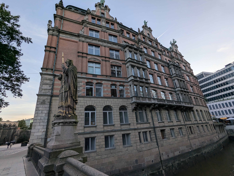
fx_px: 108
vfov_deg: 78.2
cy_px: 88
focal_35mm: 16
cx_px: 117
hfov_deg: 94.4
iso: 63
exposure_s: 1/142
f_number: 2.2
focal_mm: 2.35
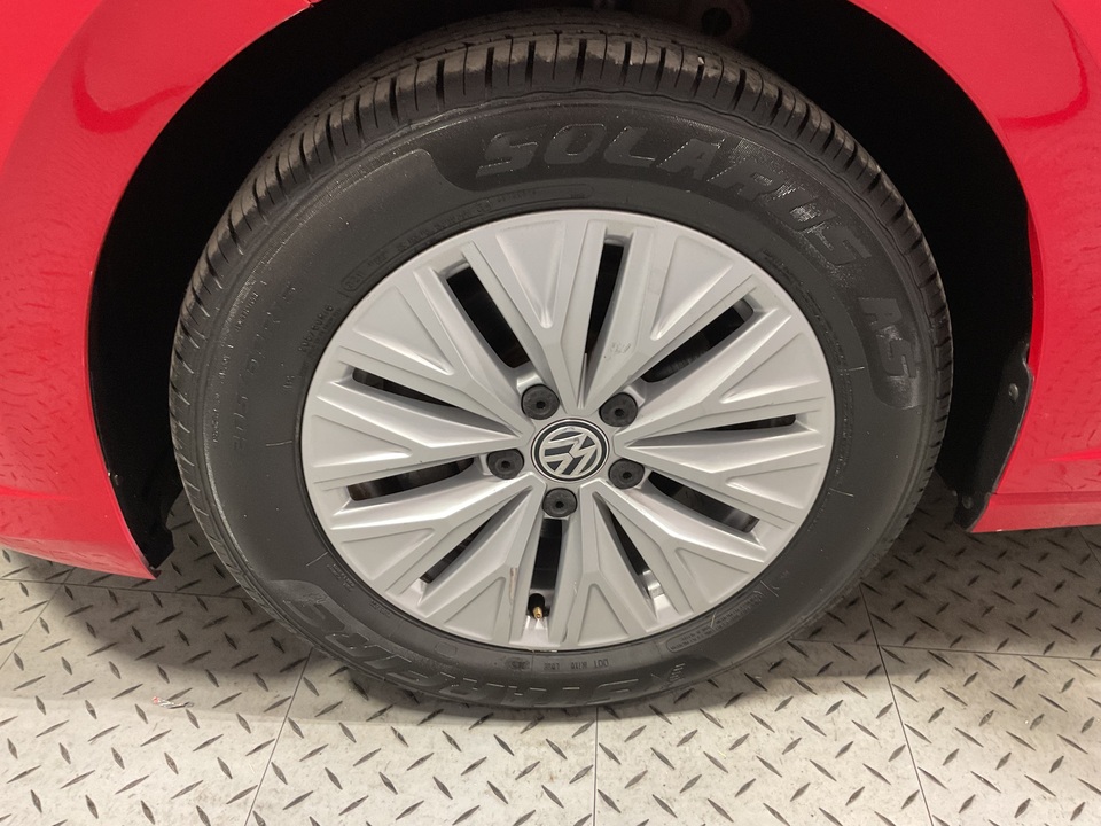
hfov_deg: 61.7
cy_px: 413
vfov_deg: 48.2
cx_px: 550
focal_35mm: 29
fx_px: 922
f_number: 1.8
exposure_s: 1/60
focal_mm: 3
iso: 160
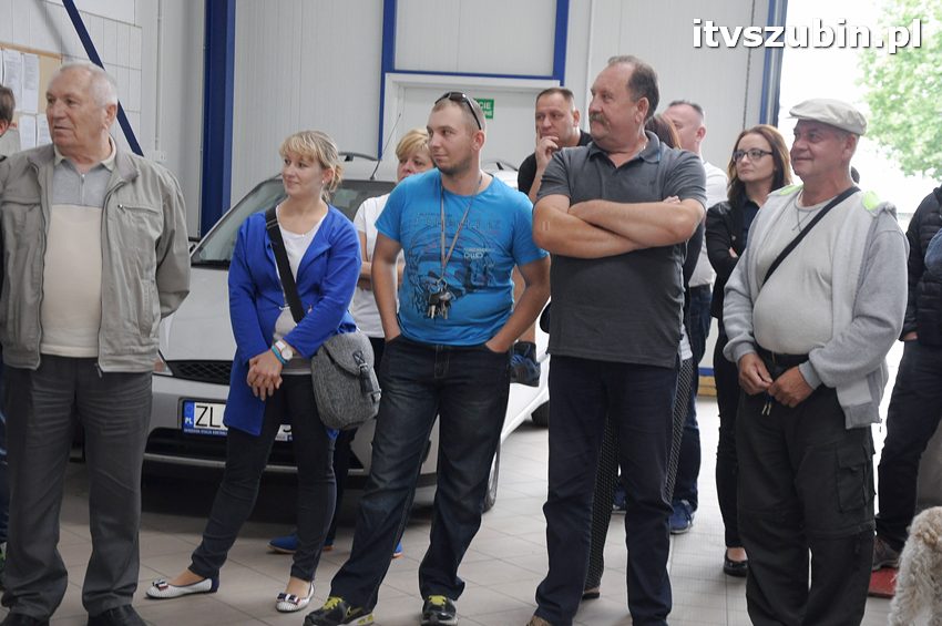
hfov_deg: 31.9
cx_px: 471
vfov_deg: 21.5
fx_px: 1647
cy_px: 313
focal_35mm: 63
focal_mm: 42
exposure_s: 1/80
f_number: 5
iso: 800
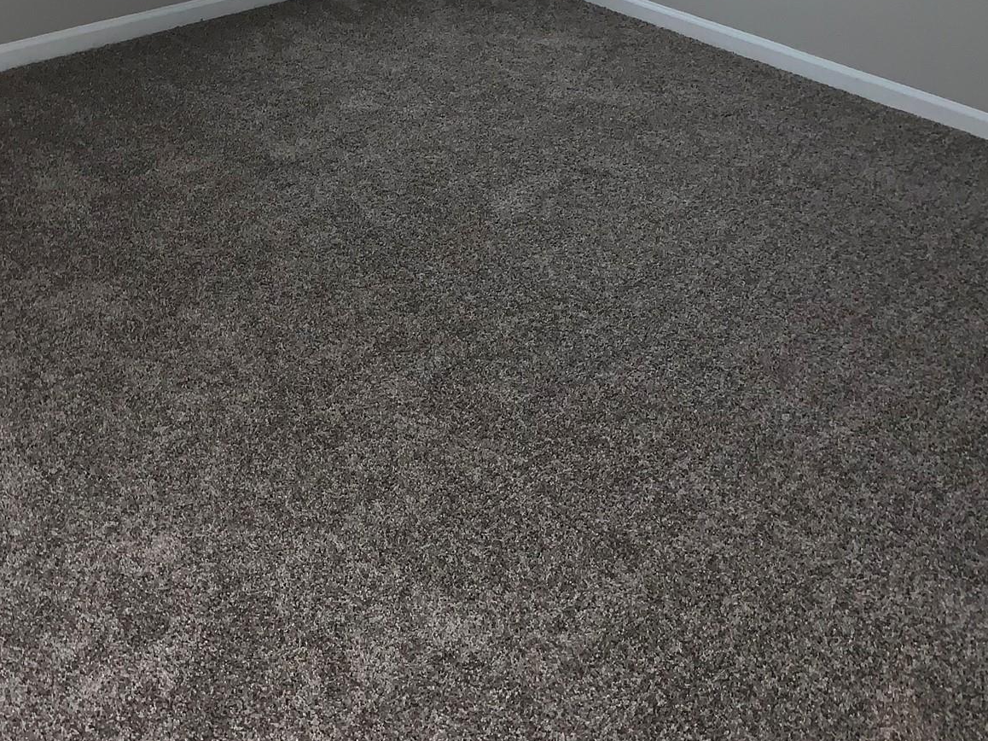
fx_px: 1313
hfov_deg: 40.4
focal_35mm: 46
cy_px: 97
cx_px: 282
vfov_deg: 30.3
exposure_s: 1/13
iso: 80
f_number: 1.8
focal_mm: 4.25
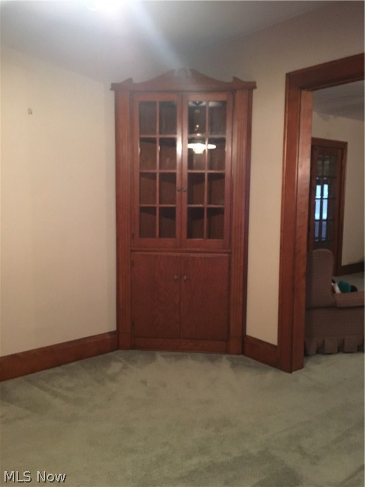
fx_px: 408
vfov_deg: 61.7
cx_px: 182
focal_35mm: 29
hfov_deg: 48.2
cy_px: 244
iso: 400
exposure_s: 1/15
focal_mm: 4.15
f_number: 2.2
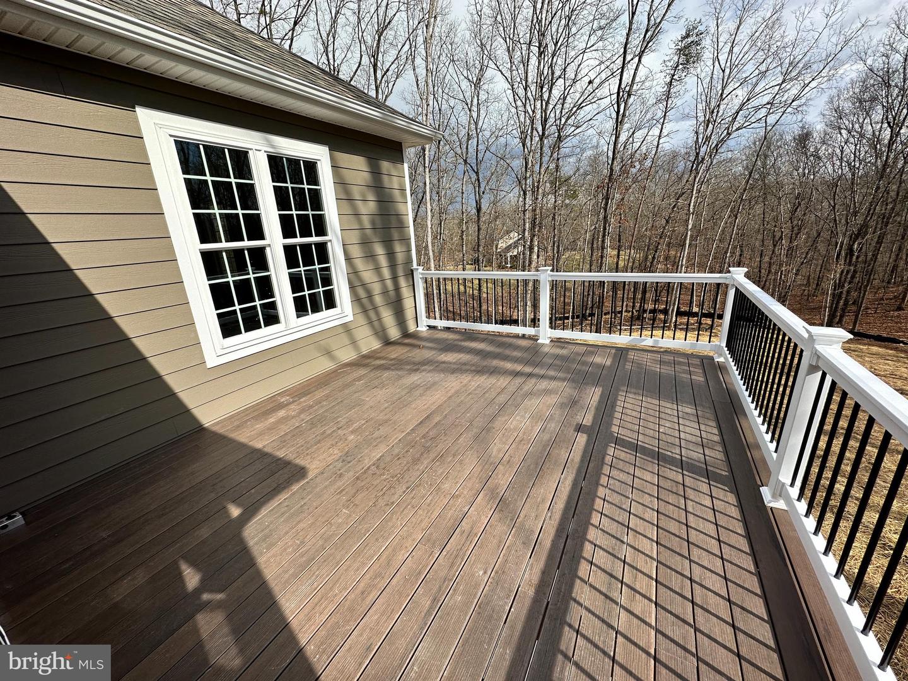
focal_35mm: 14
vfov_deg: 85.7
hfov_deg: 102.1
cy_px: 340
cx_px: 454
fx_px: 367
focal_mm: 2.22
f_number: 2.2
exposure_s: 1/1553
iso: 40
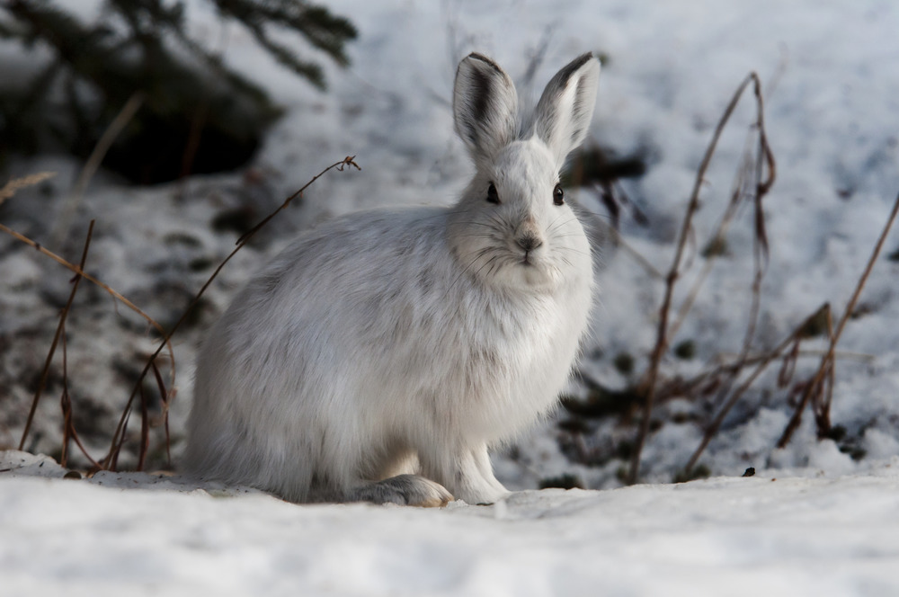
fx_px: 8230
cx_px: 450
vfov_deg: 4.2
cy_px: 298
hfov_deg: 6.3
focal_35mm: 330
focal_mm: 220
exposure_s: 1/500
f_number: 7.1
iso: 640
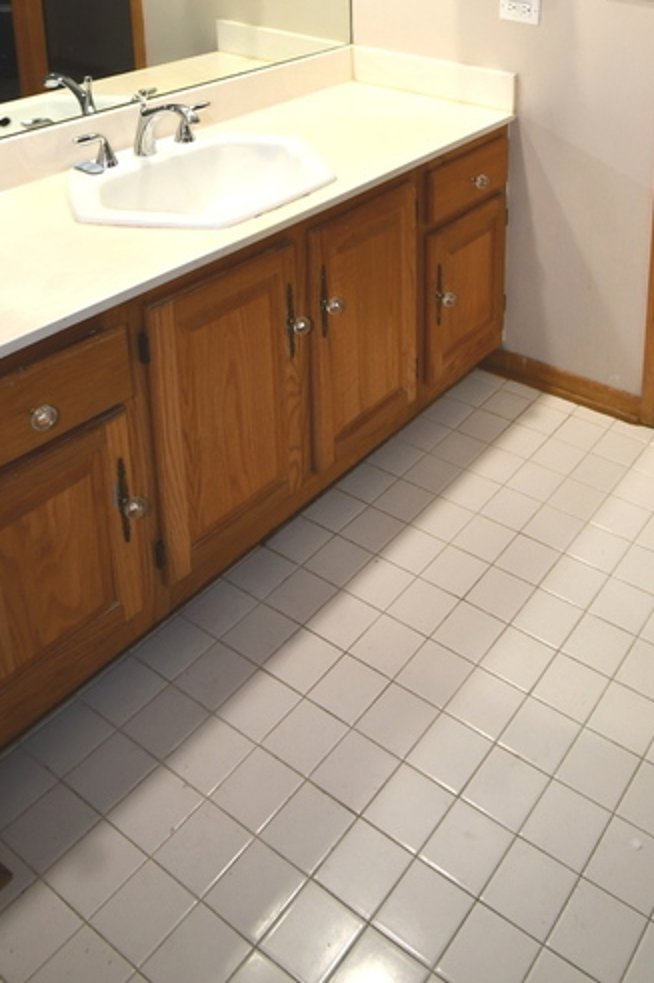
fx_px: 900
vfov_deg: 49.6
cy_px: 62
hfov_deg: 38.9
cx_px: 486
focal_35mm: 33
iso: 360
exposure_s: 1/60
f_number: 4.5
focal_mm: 10
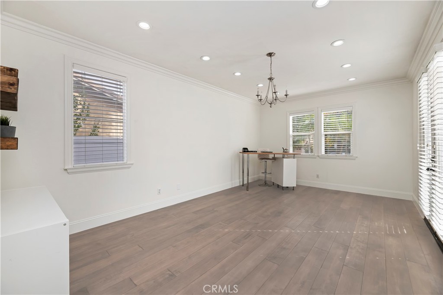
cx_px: 222
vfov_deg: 81.1
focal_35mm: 14
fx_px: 172
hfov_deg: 104.3
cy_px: 148
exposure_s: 1/100
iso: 500
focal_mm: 14
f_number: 10
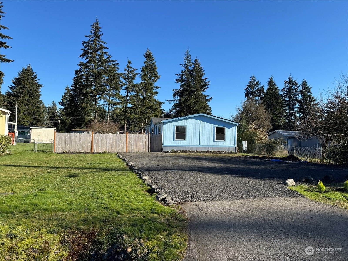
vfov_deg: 56.8
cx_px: 174
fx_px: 241
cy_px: 130
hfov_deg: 71.6
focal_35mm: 24
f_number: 1.78
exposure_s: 1/2959
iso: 80
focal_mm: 6.76
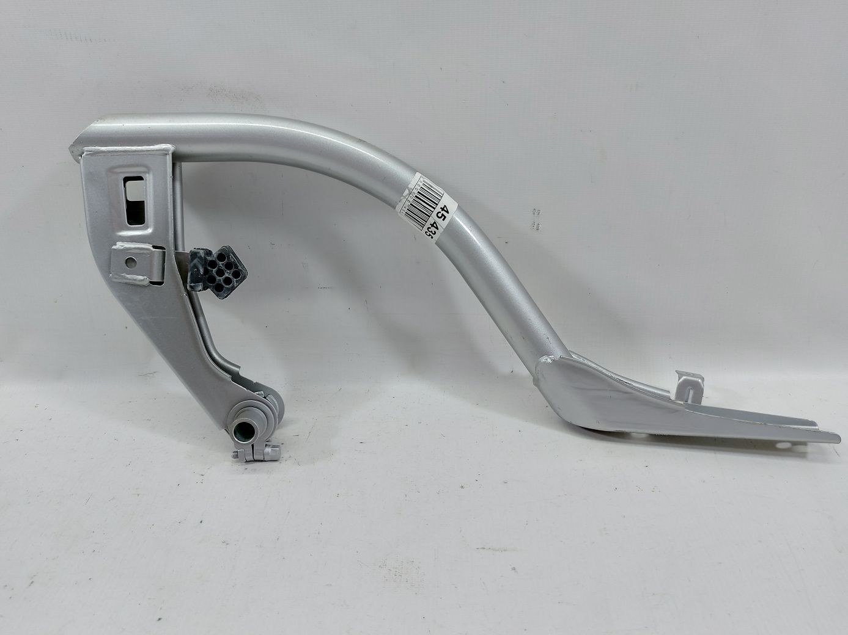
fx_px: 588
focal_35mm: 24
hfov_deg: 71.6
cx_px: 424
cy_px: 318
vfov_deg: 56.8
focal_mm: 5.23
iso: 80
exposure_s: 1/50
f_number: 1.8
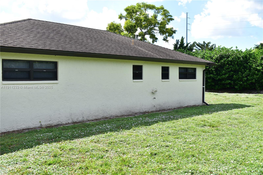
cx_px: 132
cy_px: 88
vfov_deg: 38.3
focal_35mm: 34
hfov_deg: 55.1
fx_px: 252
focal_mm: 23
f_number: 7.1
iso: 100
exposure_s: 1/200
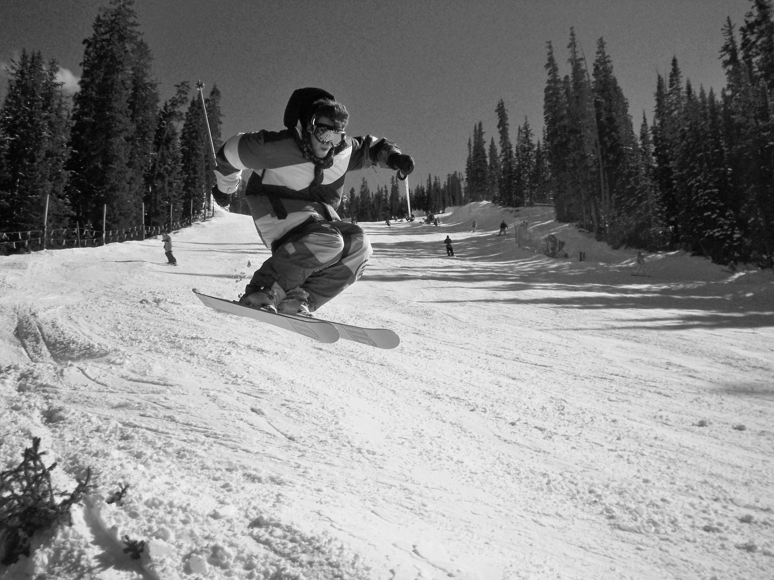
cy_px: 290
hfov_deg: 52.6
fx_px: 783
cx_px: 387
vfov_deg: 40.7
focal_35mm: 35
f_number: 4.7
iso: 125
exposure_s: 1/1600
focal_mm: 6.3
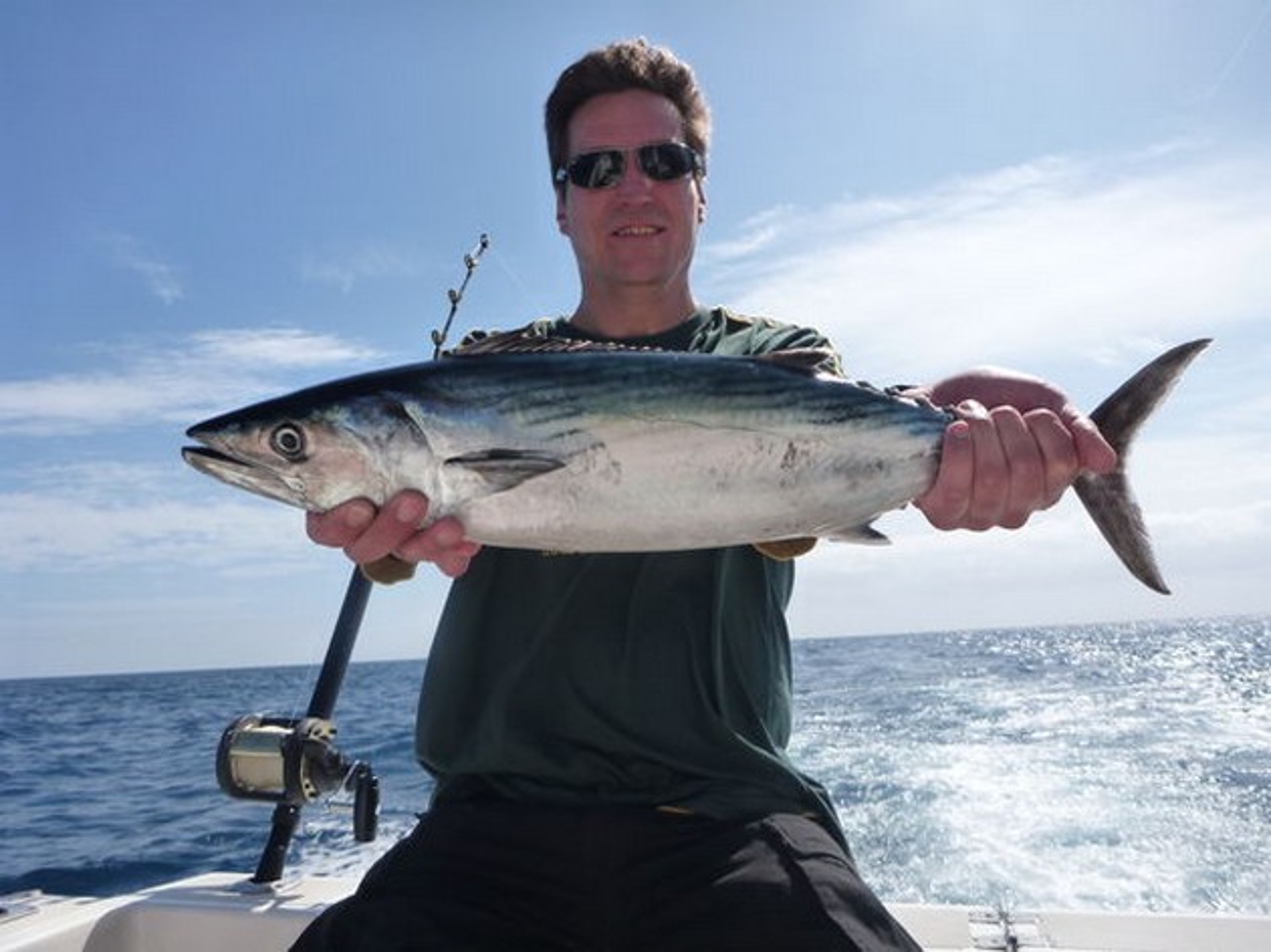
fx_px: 1028
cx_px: 636
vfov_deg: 49.7
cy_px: 476
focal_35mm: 28
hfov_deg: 63.5
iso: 160
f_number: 10
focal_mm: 4.9
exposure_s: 1/160
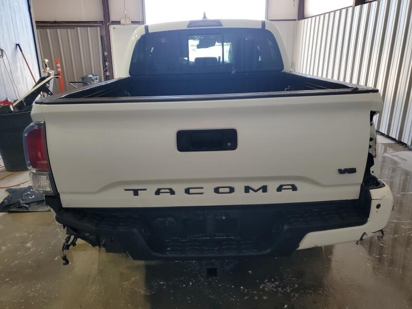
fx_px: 309
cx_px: 206
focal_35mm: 26
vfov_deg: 53.1
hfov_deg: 67.3
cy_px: 154
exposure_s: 1/120
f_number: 1.5
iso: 59
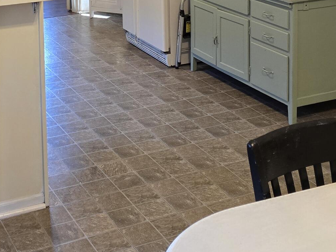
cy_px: -61
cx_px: 116
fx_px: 660
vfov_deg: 20.1
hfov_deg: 28.4
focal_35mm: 68
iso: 640
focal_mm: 6.3
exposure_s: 1/120
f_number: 1.7
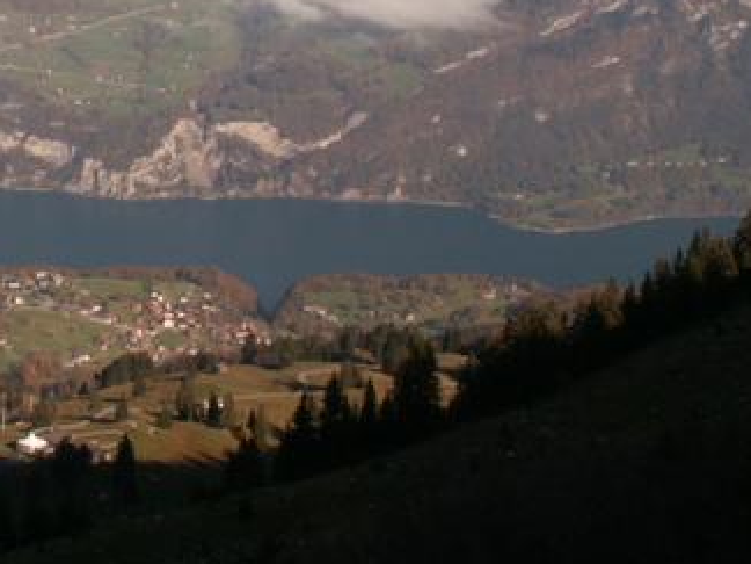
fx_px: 1671
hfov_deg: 24.6
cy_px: 51
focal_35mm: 77
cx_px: 72
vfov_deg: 18.8
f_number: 8
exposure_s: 1/160
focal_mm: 6.45
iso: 50
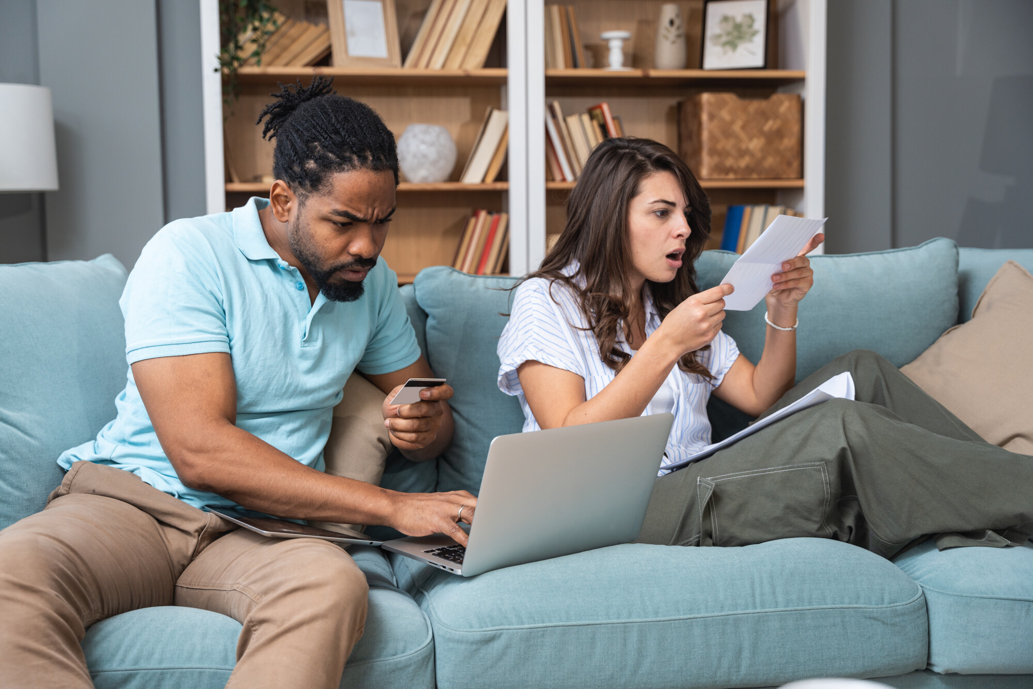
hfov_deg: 44.6
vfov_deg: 30.6
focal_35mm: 44
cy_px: 344
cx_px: 516
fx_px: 1259
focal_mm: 43.9
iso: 320
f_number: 3.2
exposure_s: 1/125
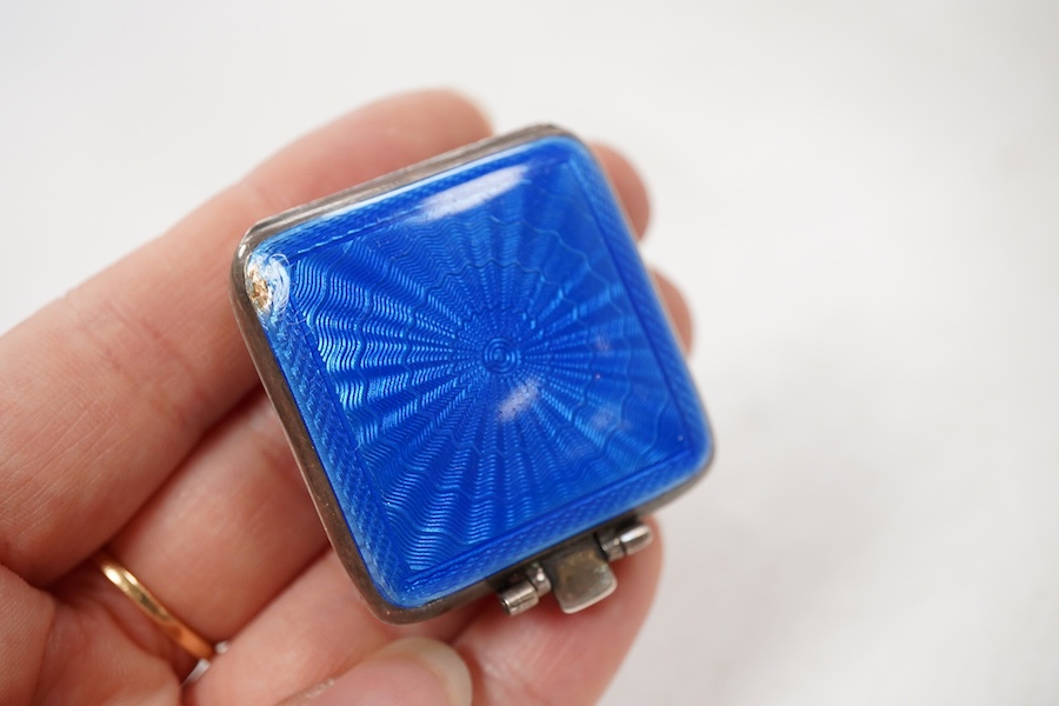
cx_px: 530
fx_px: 1324
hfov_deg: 43.6
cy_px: 353
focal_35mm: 45
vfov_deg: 29.9
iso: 1250
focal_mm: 30
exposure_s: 1/125
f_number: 8
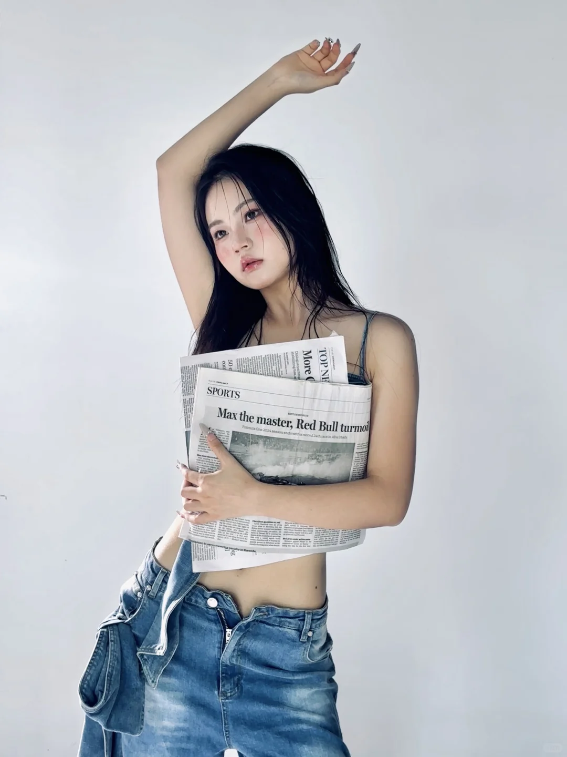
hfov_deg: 30.3
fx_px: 1048
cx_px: 284
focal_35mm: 48
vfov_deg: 39.7
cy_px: 378
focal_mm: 6.86
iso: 64
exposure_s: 1/172
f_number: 1.78
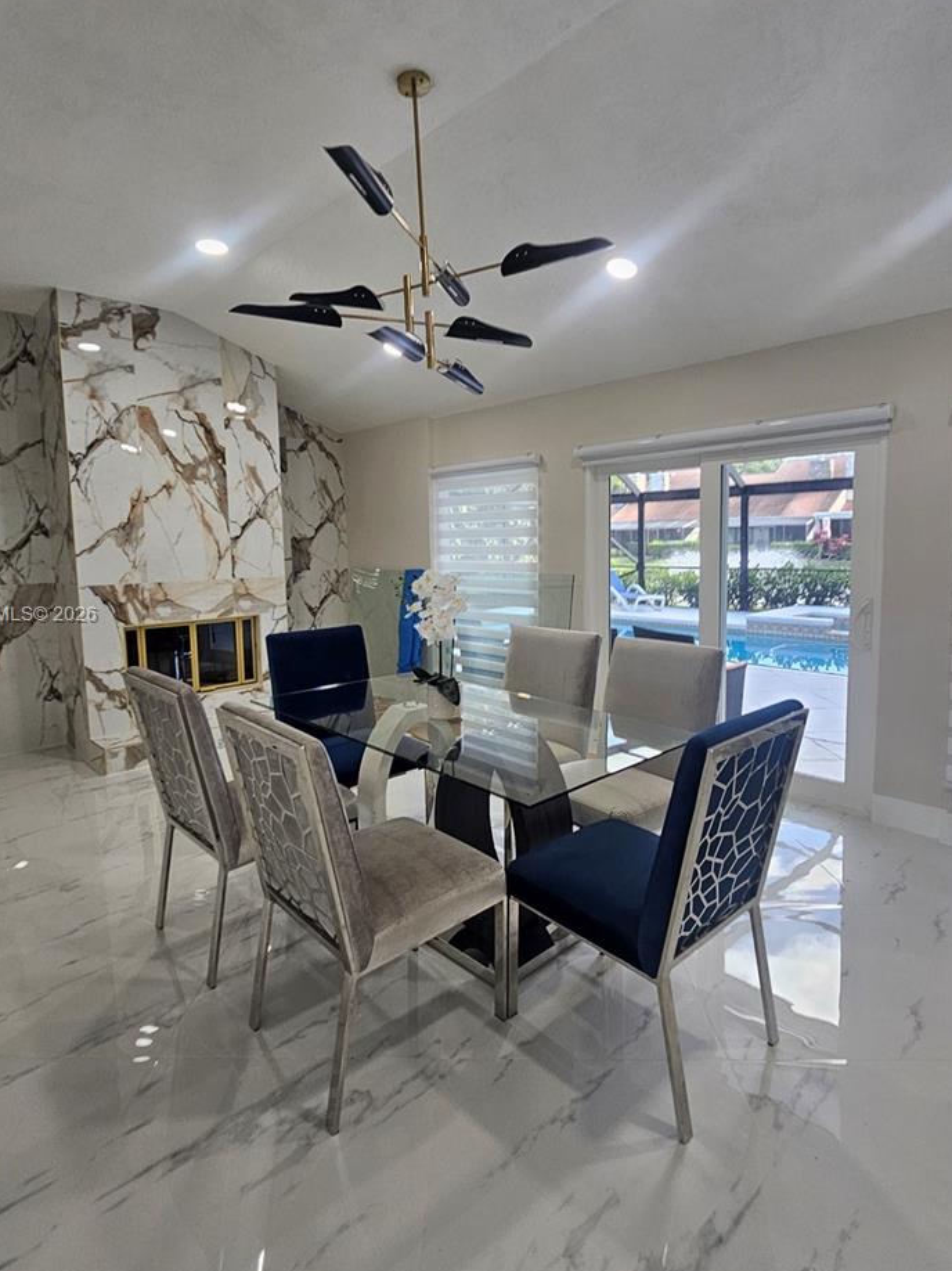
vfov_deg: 91.0
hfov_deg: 74.7
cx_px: 464
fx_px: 624
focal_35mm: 17
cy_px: 616
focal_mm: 2.2
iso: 80
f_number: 2.2
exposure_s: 1/60
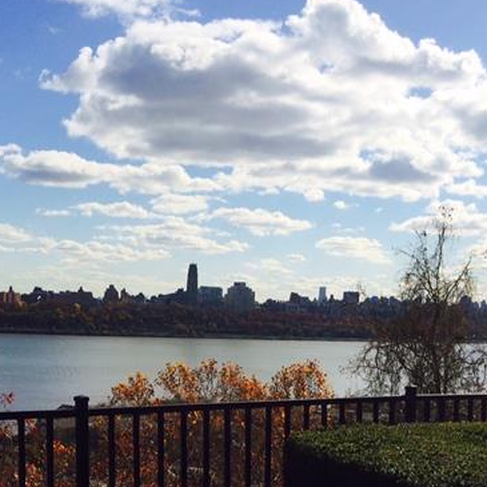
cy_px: 431
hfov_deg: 31.5
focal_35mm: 54
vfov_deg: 30.4
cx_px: 175
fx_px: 860
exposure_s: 1/5128
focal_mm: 4.15
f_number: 2.2
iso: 32
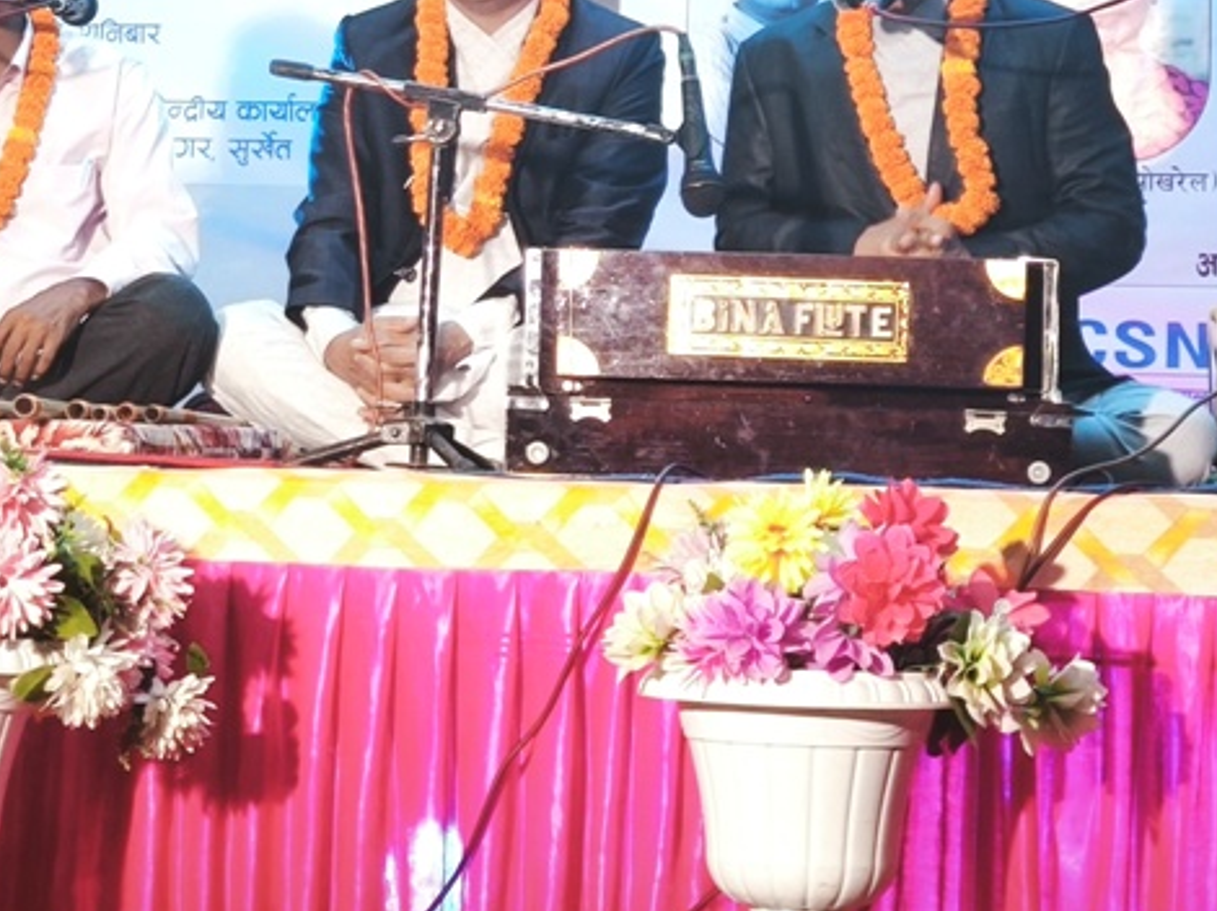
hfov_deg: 13.5
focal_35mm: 146
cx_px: 588
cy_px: -8
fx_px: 5130
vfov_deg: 10.1
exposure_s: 1/50
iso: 1250
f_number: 1.9
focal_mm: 7.1
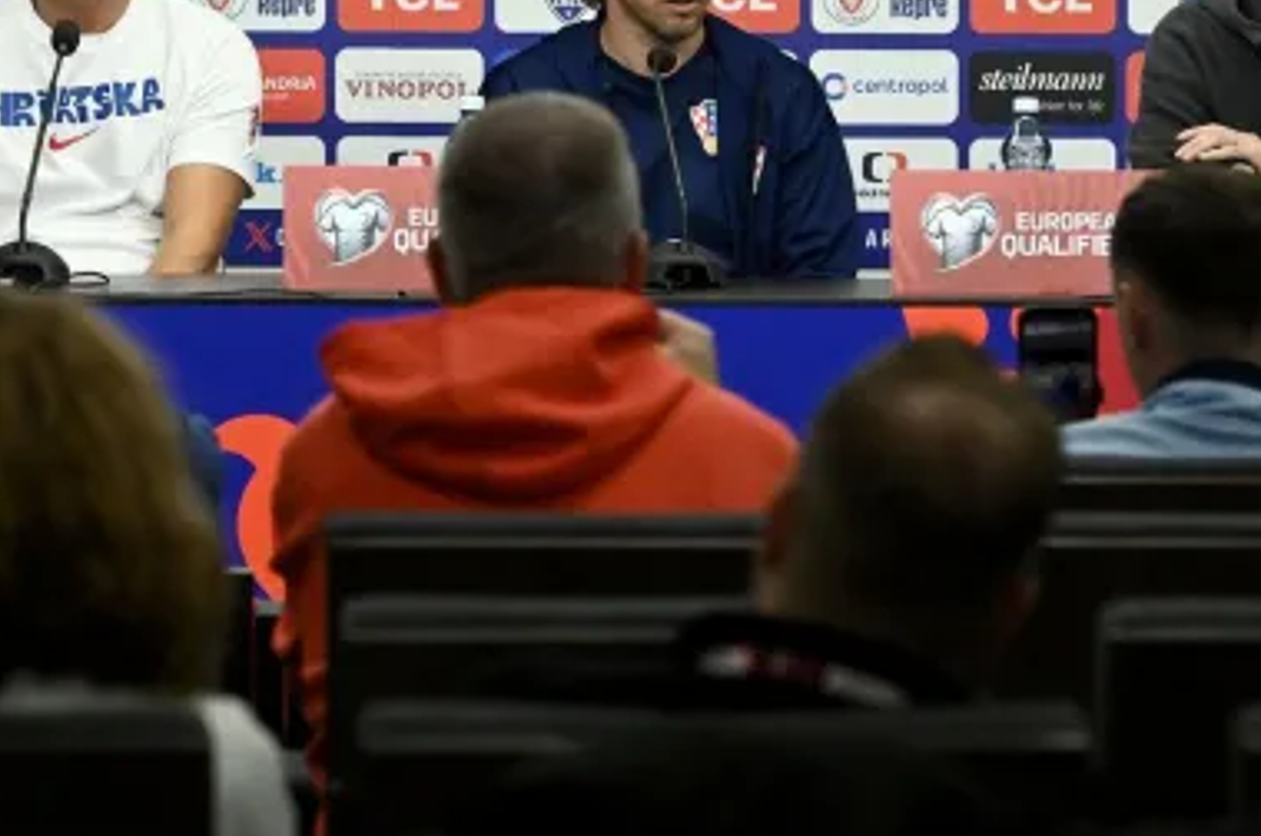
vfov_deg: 6.7
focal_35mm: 204
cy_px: 149
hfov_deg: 10.1
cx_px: 362
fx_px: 7134
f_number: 4
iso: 2500
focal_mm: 102
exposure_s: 1/2000
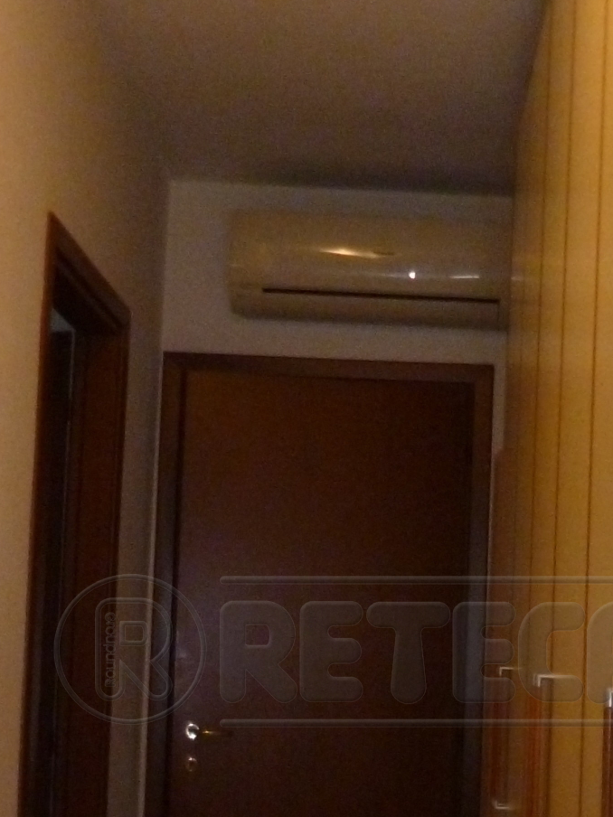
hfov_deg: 21.5
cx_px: 446
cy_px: 652
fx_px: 1606
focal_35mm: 68
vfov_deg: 28.0
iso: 400
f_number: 2.5
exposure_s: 1/60
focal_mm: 4.3
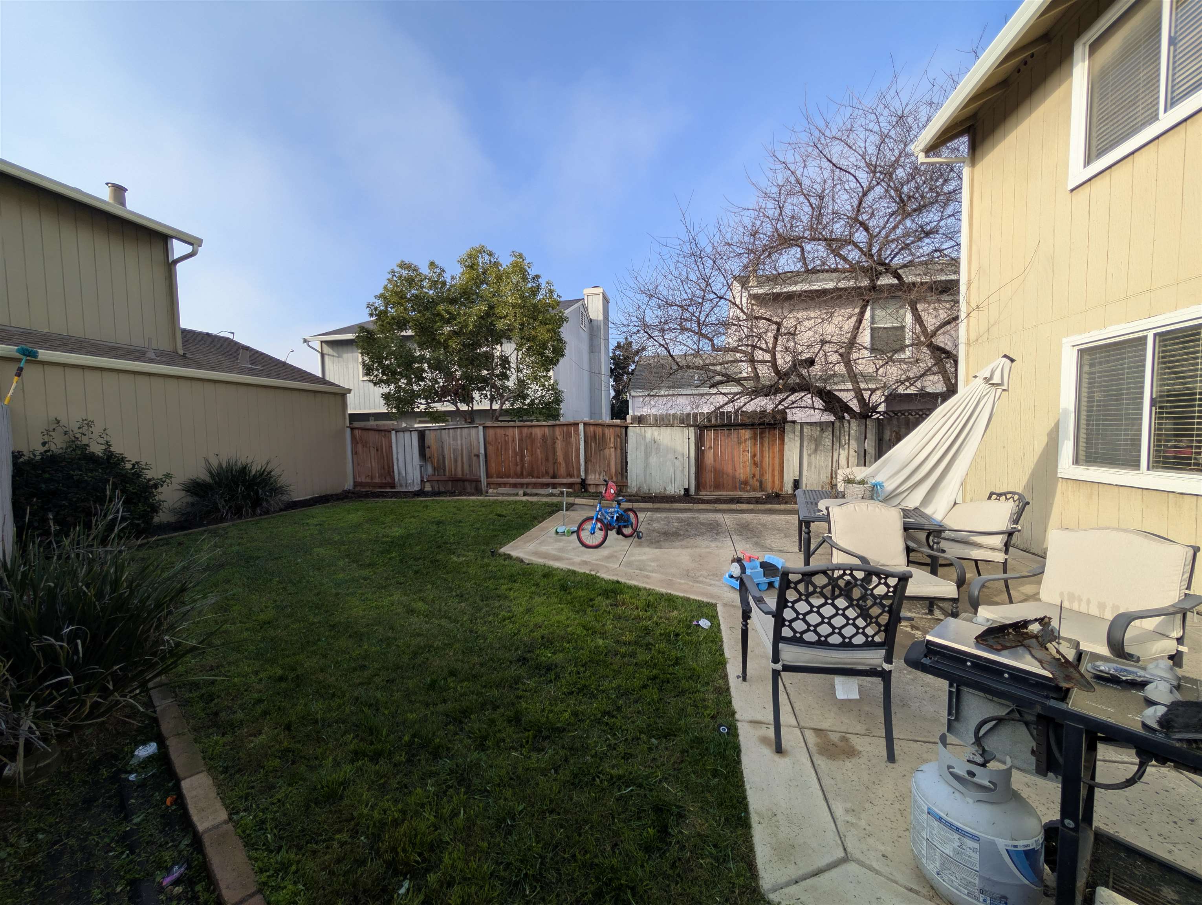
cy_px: 452
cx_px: 601
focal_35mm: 12
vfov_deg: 94.6
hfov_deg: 110.5
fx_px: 417
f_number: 1.7
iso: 55
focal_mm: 2.02
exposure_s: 1/1508
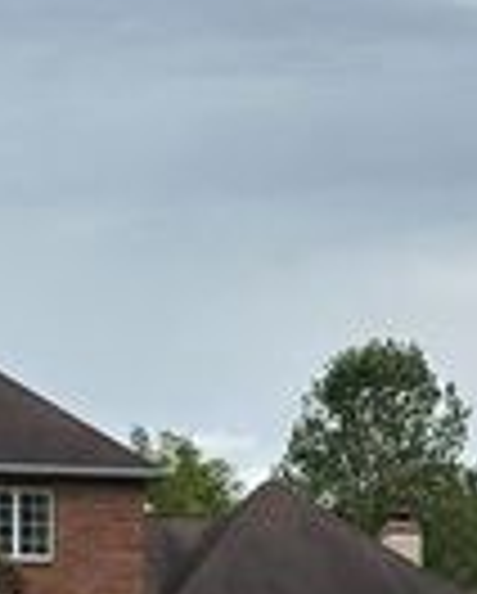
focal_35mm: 177
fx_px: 3116
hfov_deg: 8.8
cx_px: 284
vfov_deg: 10.7
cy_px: 691
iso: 80
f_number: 1.78
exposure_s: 1/5000
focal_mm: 6.86
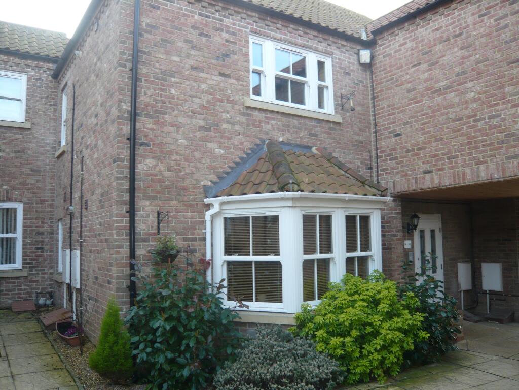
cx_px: 260
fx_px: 420
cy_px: 195
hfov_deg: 63.4
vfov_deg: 49.7
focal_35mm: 28
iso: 100
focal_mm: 4.6
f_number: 2.8
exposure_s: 1/60
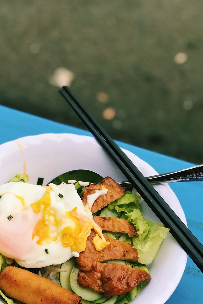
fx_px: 795
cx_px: 26
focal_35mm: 94
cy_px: 170
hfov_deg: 14.4
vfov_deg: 21.7
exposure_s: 1/141
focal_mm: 6.6
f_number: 2.8
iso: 20
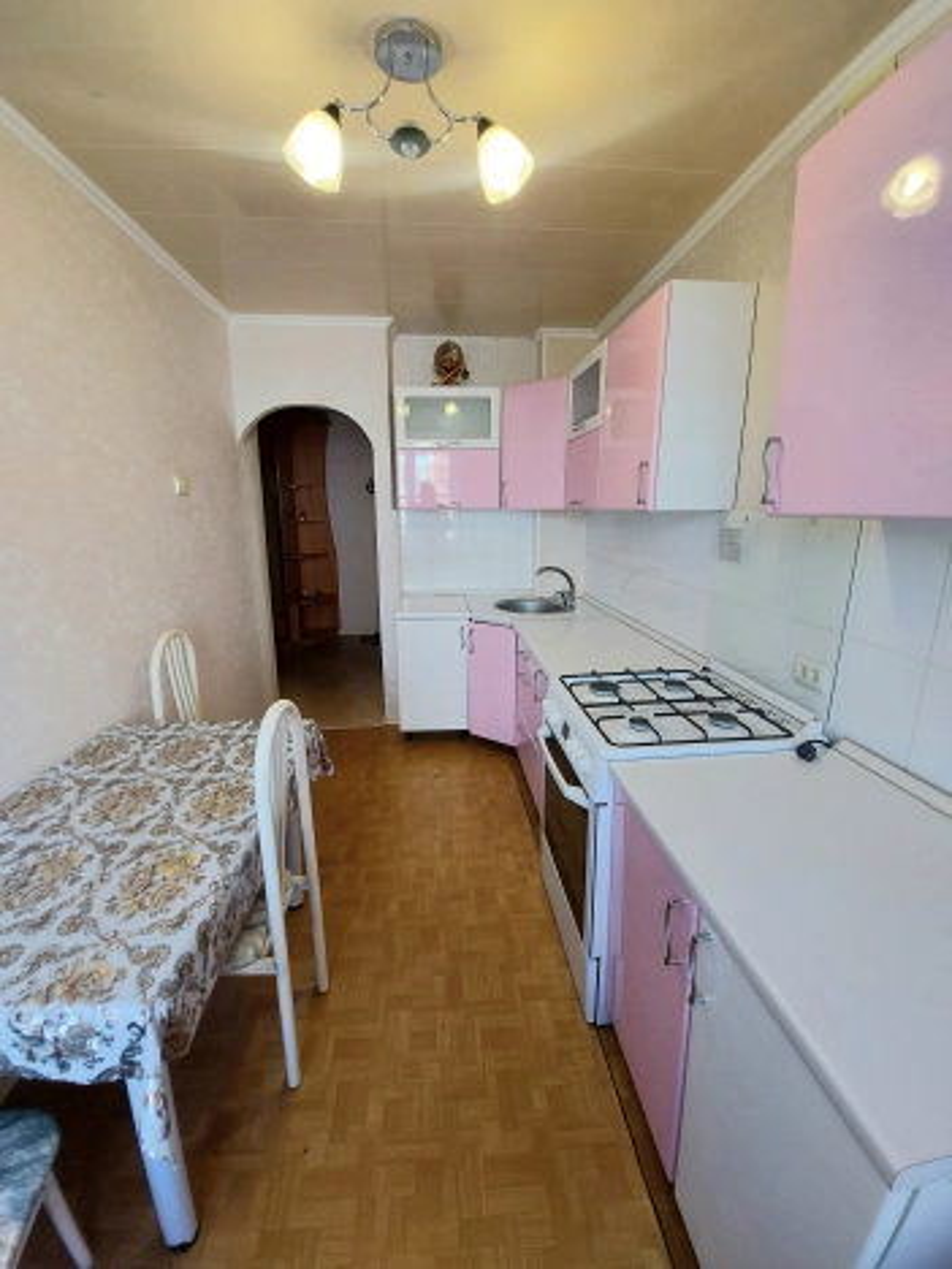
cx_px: 476
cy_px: 634
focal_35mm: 13
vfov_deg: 106.2
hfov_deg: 89.9
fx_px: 477
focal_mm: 1.74
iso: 125
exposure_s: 1/50
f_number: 2.2
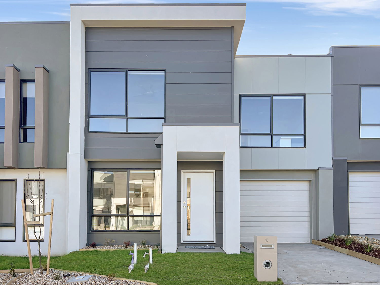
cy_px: 142
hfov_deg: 67.3
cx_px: 190
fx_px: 285
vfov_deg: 53.1
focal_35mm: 26
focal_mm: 5.7
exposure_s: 1/991
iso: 50
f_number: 1.5
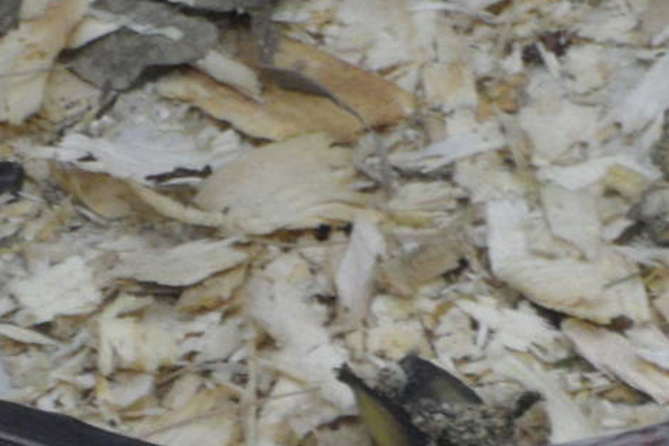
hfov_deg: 1.6
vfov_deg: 1.1
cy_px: 596
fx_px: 23803
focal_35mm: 1281
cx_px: 650
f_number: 5.8
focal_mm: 58.5
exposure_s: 1/10
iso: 200
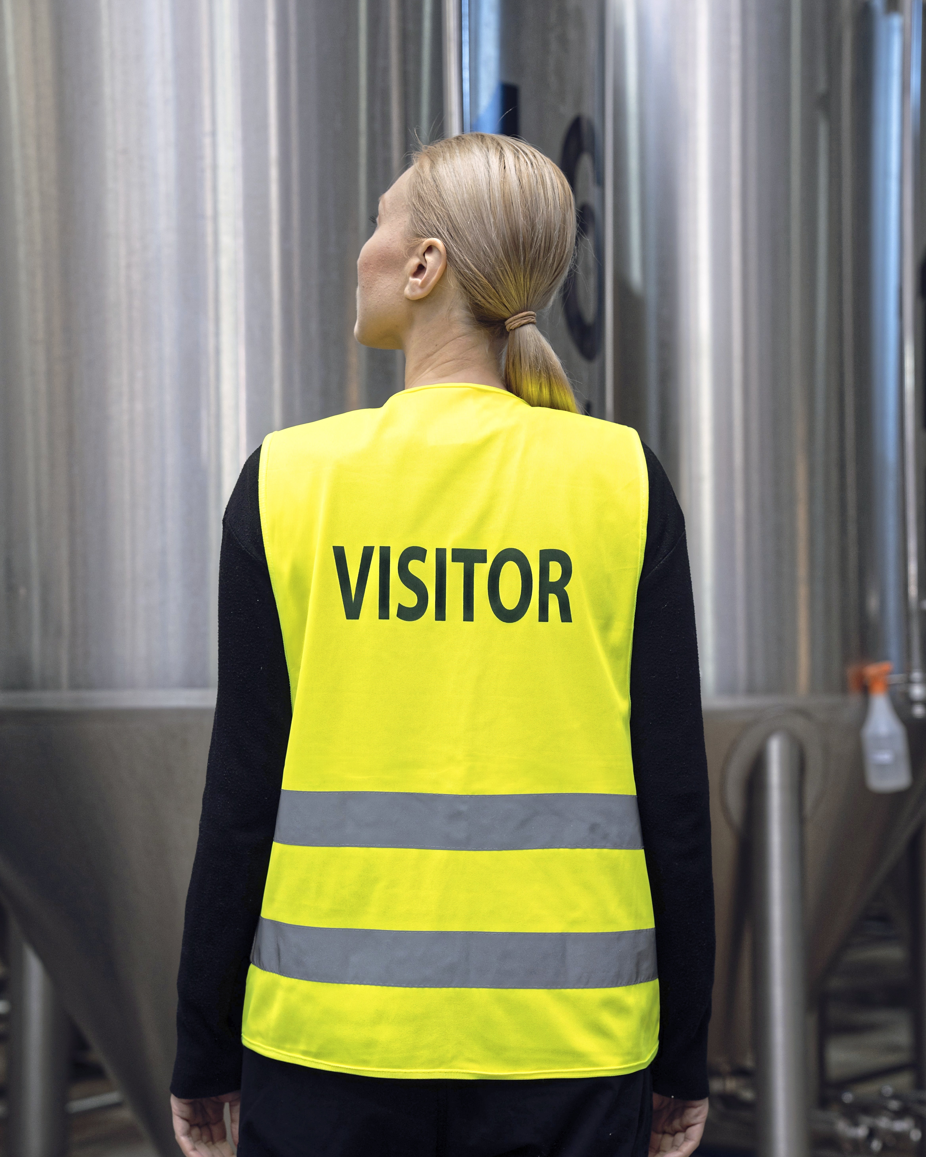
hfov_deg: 24.6
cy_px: 657
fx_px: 2124
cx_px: 463
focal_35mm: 62
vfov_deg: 30.4
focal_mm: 55
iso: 640
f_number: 3.5
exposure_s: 1/125
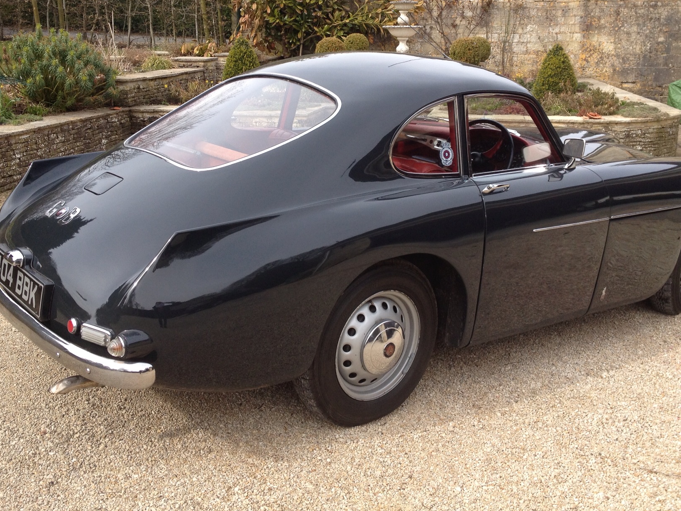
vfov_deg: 32.7
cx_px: 345
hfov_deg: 42.9
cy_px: 195
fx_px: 866
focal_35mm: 44
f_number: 2.4
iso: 50
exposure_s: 1/613
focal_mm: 4.28
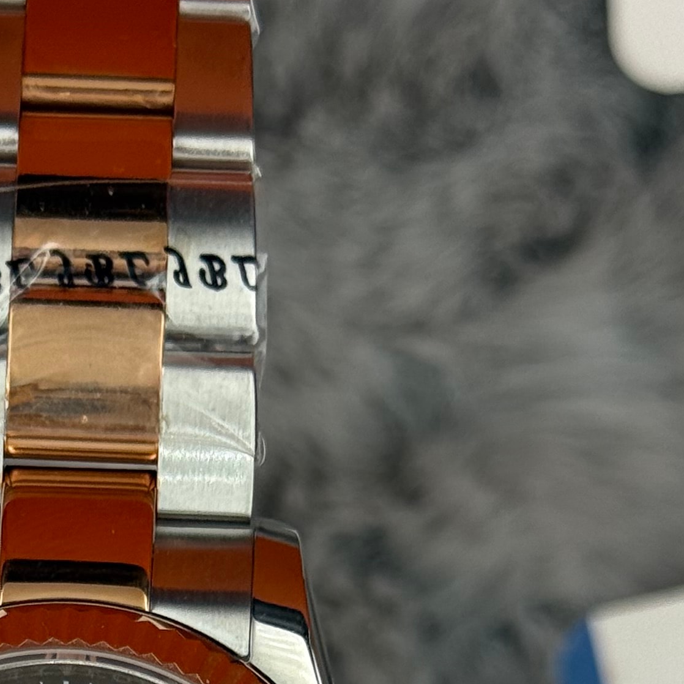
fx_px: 3420
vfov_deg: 11.1
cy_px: 951
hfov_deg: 11.3
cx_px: 45
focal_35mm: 153
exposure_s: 1/885
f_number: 1.78
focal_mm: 6.76
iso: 64
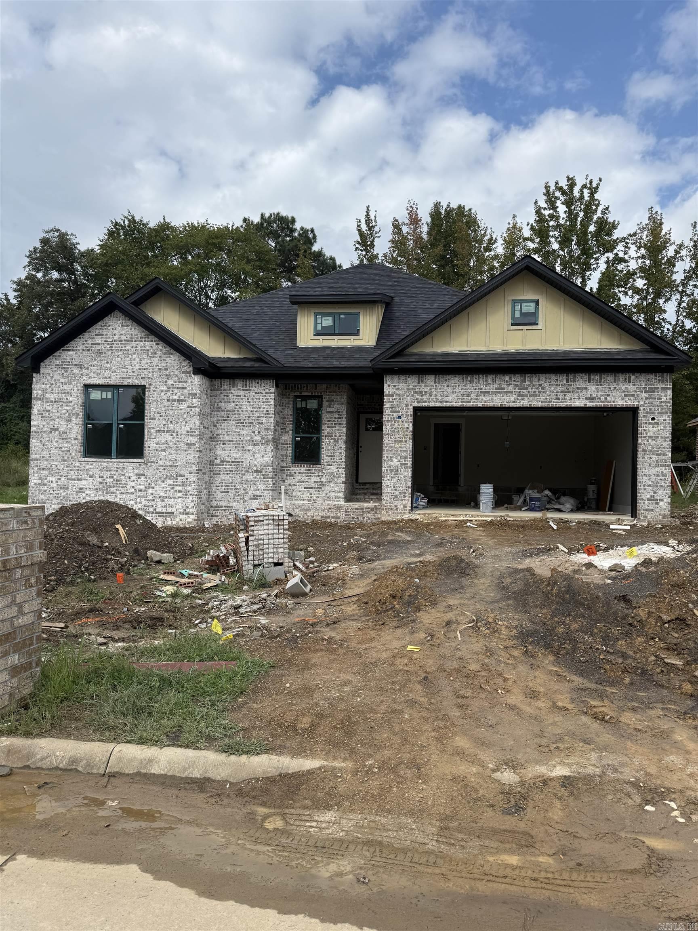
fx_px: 645
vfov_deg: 71.6
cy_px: 466
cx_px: 349
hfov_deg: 56.8
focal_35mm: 24
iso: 80
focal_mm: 6.76
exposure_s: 1/4975
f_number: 1.78
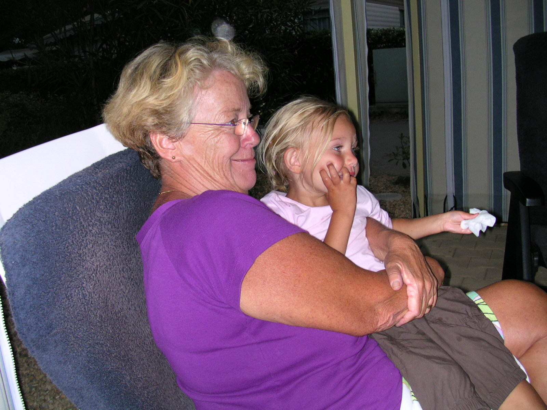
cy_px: 205
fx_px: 585
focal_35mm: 37
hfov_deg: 50.1
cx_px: 274
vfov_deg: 38.7
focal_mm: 5.6
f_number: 2.7
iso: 100
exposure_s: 1/60
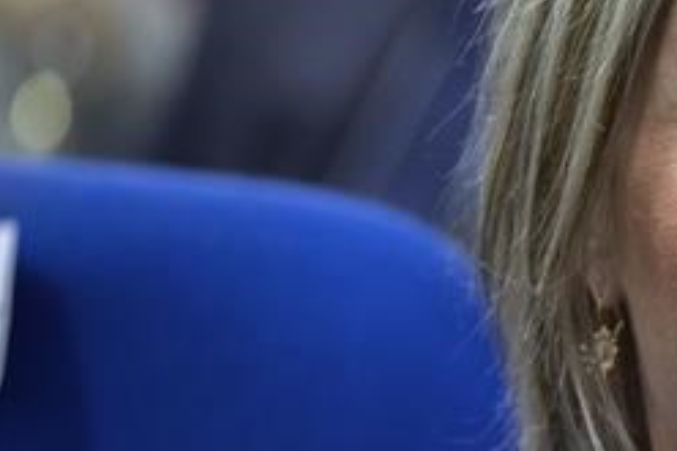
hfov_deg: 2.6
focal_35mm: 785
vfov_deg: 1.7
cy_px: 146
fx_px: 14752
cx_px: 882
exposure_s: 1/400
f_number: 2.8
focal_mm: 200
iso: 1250
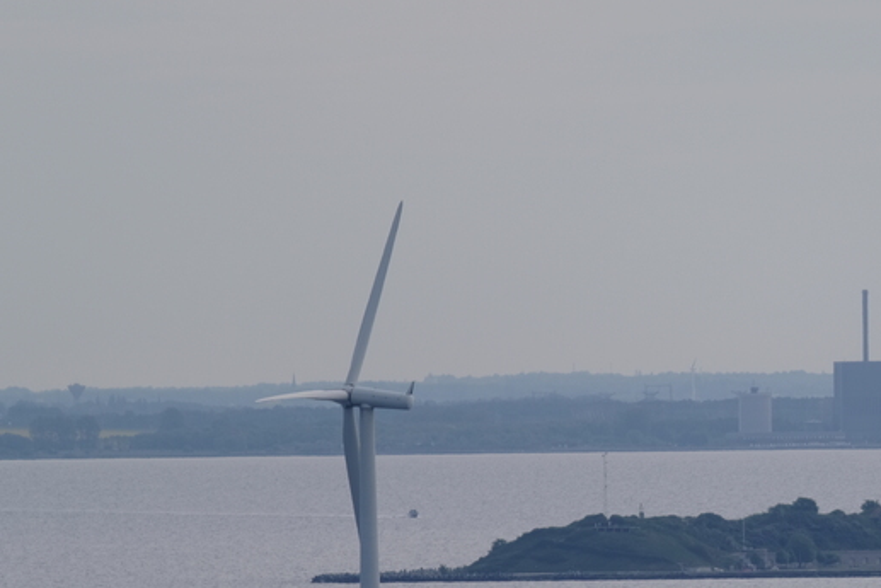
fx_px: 29104
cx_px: 849
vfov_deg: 1.2
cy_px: 284
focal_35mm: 1189
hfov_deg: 1.7
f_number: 6.3
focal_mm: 400
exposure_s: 1/1000
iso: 200
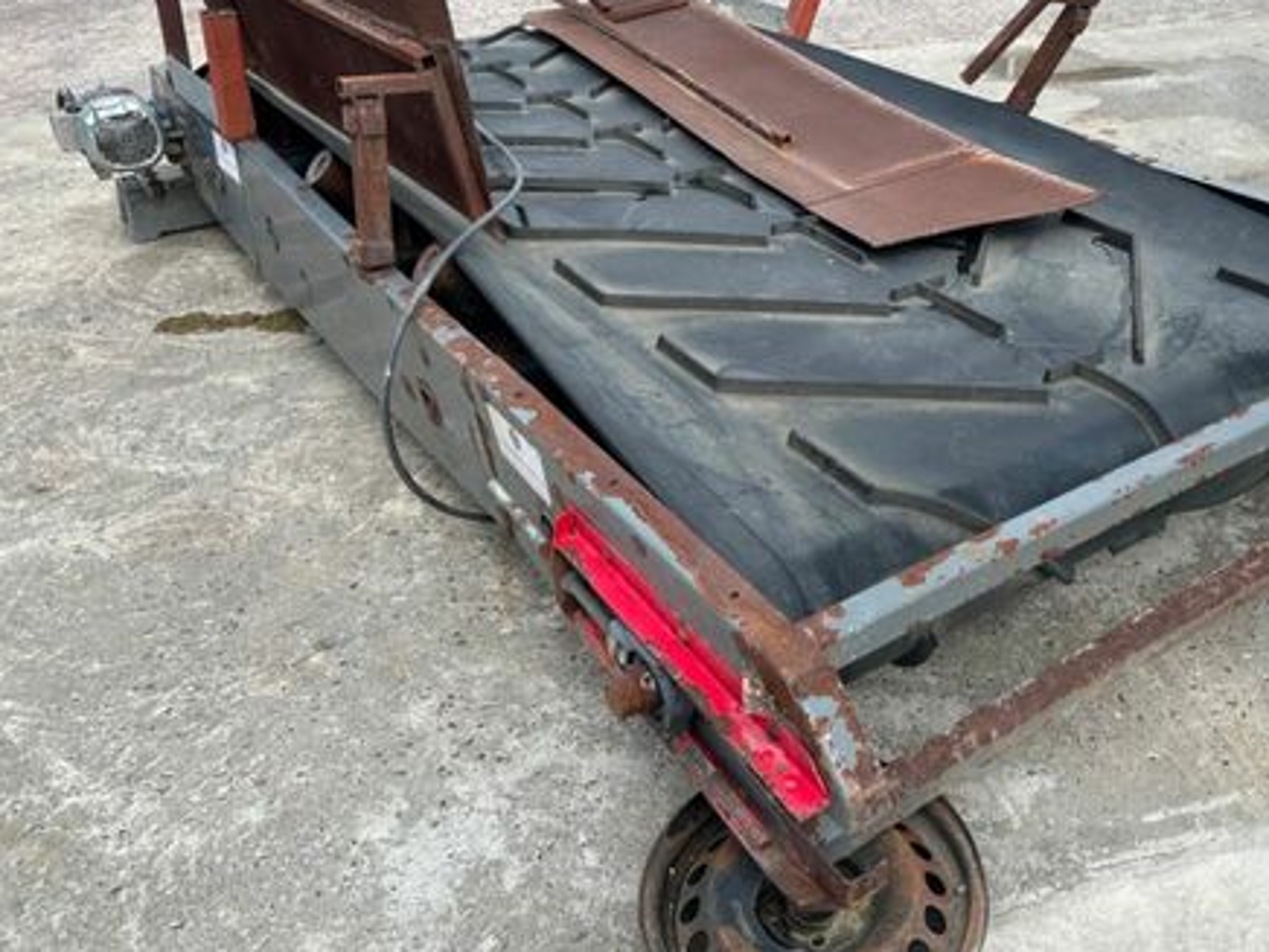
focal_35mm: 33
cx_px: 844
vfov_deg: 42.6
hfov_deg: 54.3
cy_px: 355
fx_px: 1210
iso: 80
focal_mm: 6.86
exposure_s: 1/2070
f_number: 1.78
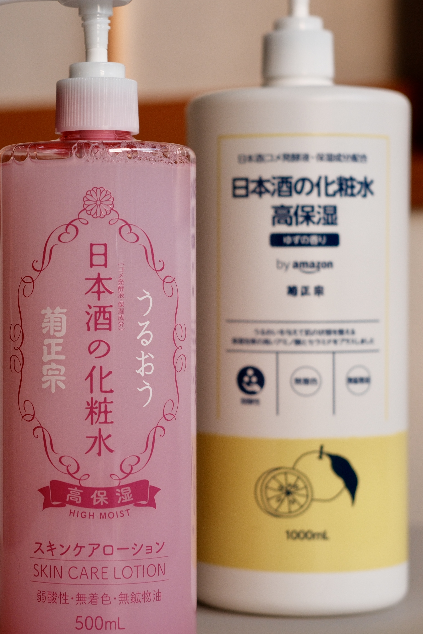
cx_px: 139
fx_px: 1480
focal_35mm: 84
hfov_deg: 16.2
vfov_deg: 24.2
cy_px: 305
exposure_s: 1/150
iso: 500
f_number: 3.2
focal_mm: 35
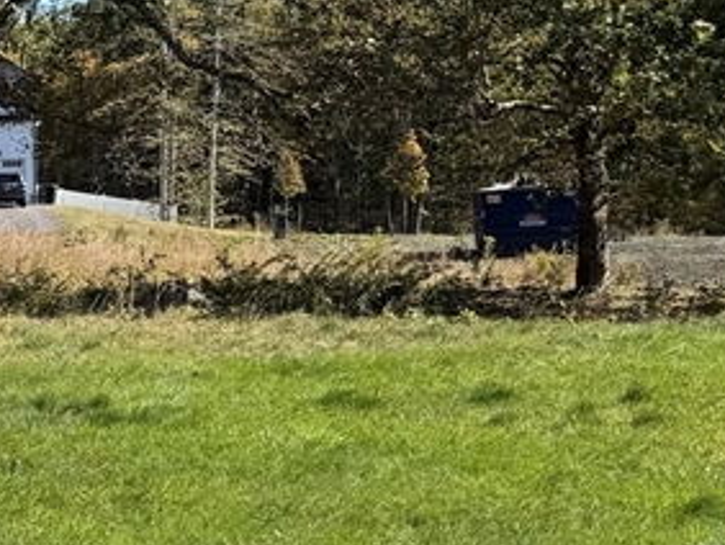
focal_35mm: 87
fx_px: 1824
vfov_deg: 17.0
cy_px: 242
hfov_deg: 18.5
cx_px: -512
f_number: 1.78
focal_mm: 6.76
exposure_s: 1/1949
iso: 80
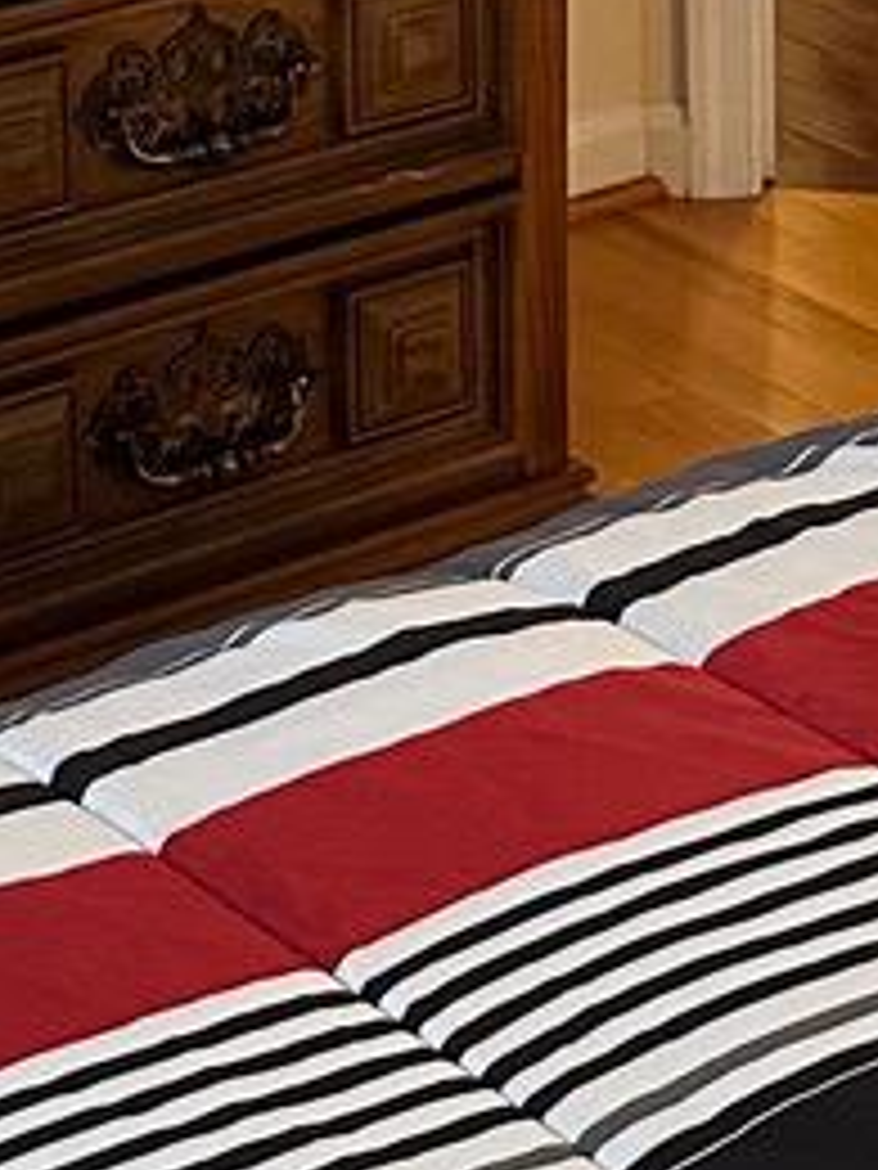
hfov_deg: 10.4
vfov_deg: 13.0
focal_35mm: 142
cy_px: -711
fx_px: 4802
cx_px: -9
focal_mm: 6.86
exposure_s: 1/60
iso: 500
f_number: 1.78
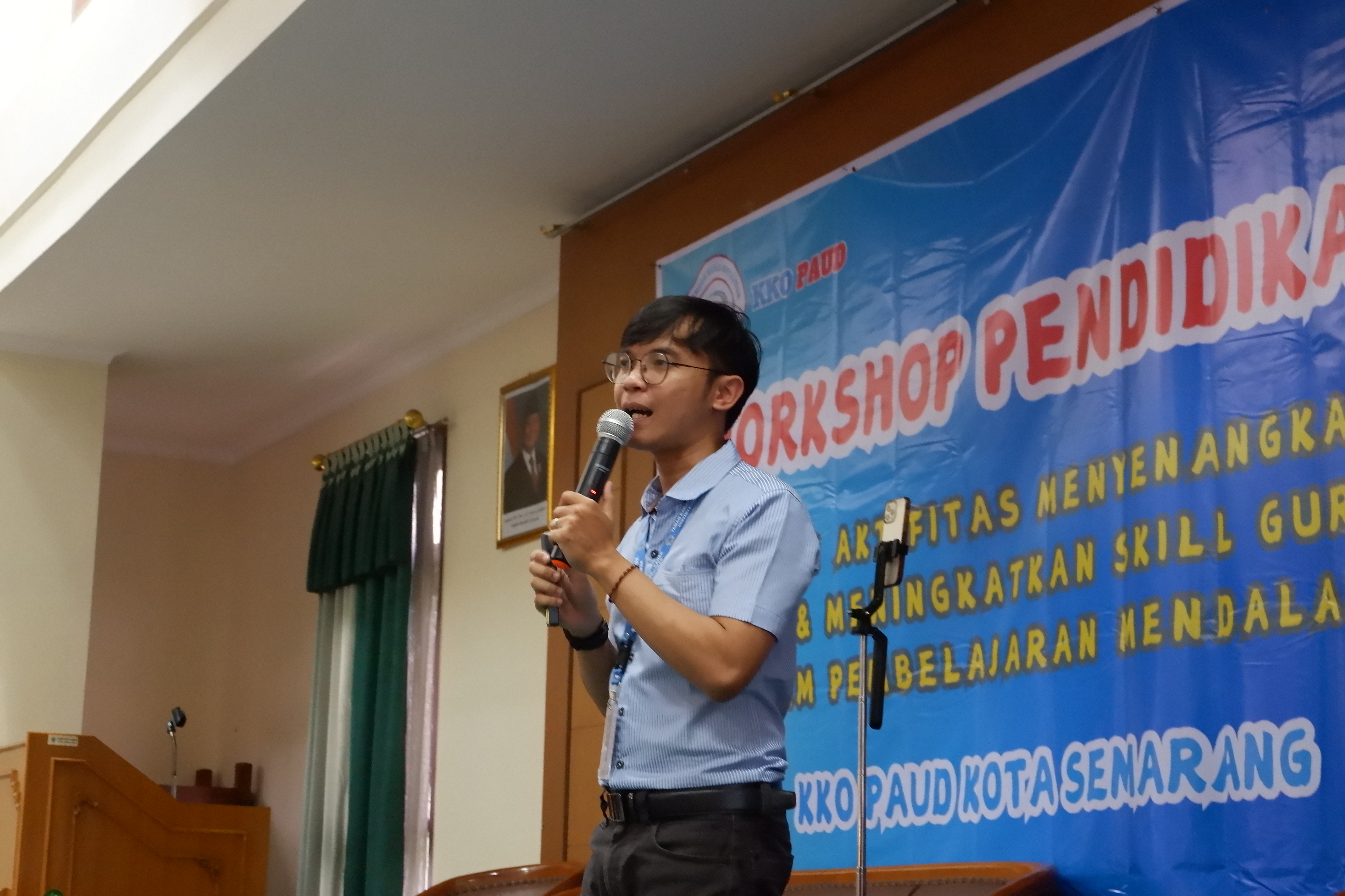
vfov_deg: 20.9
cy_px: 448
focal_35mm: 65
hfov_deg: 31.0
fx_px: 2428
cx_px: 672
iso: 3200
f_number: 5.6
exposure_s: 1/20
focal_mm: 43.4
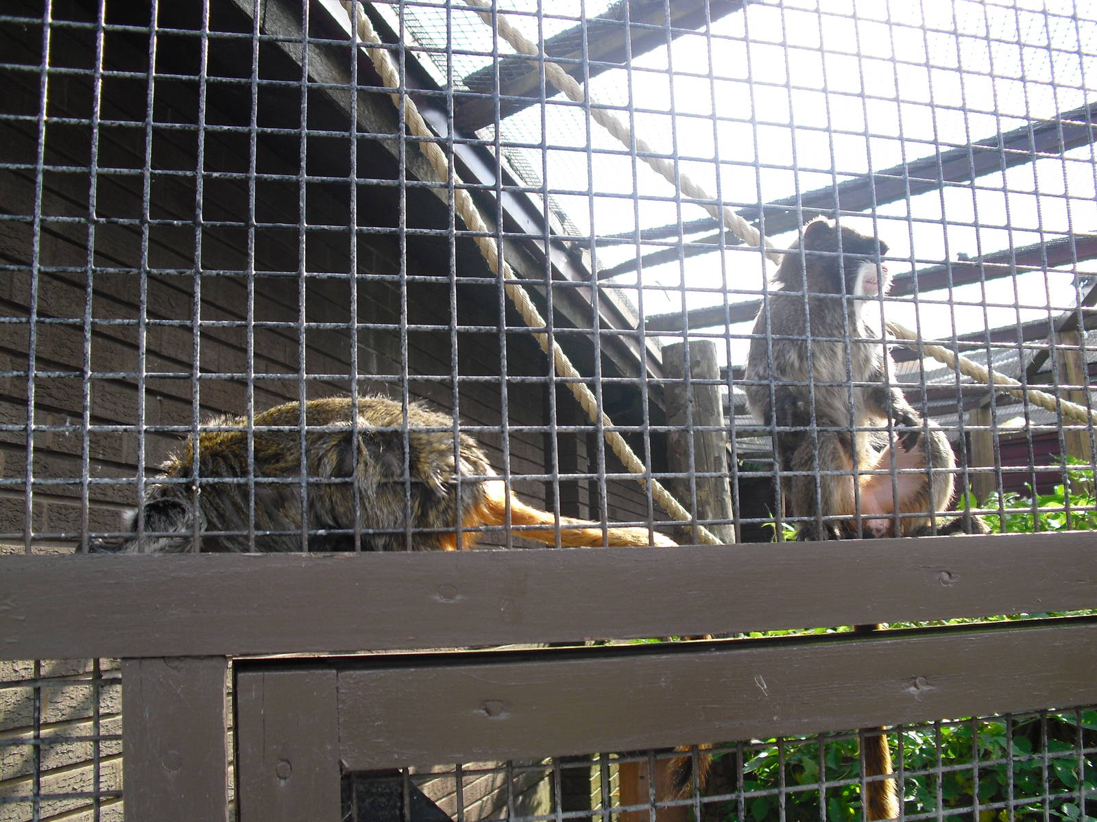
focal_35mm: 36
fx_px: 1141
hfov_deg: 51.4
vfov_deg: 39.7
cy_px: 411
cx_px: 548
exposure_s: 1/320
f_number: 3.1
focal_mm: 6.3
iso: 100
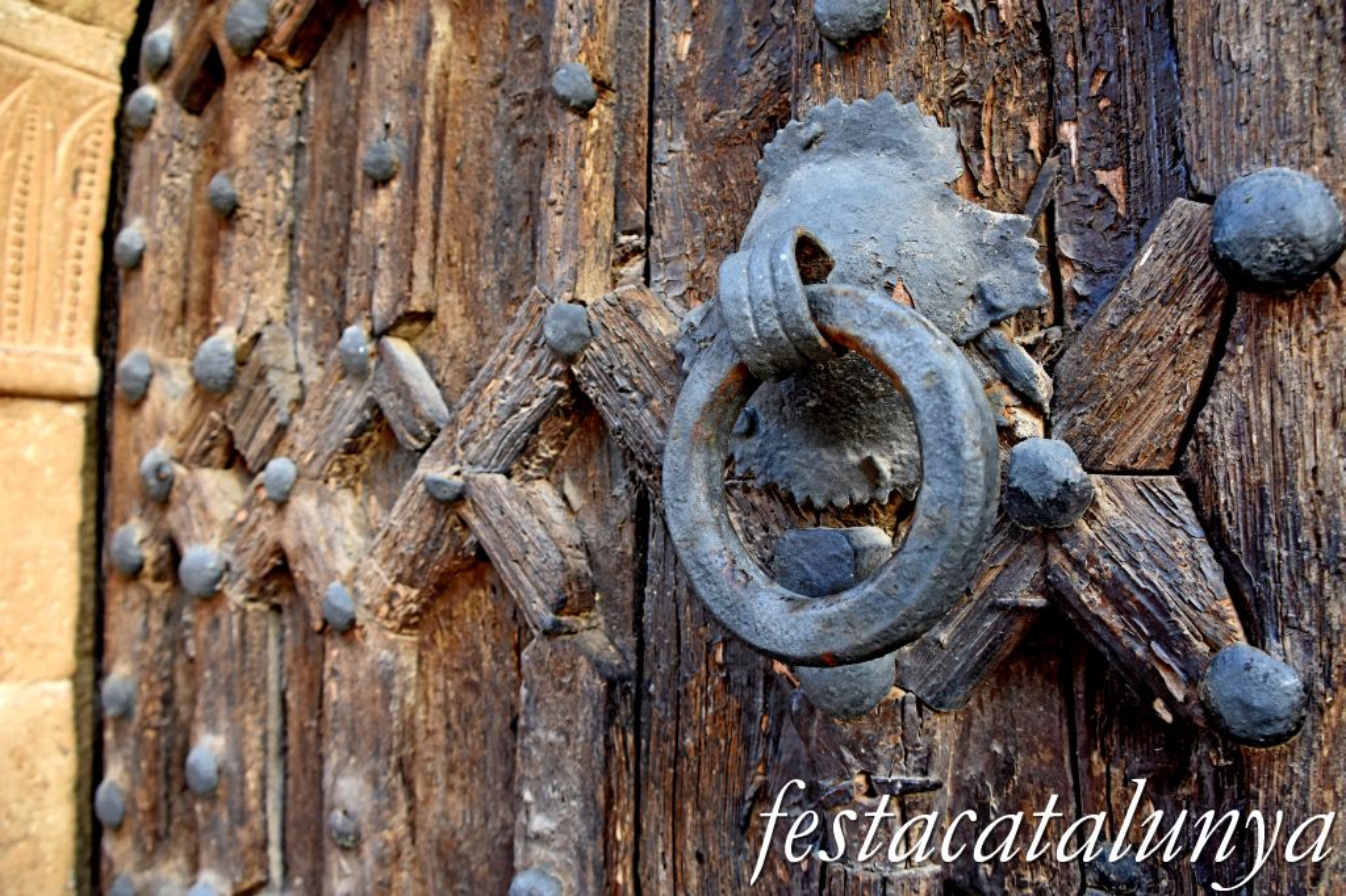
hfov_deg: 67.4
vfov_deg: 47.9
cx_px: 673
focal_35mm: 27
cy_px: 448
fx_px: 1009
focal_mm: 18
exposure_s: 1/125
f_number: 5.6
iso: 500
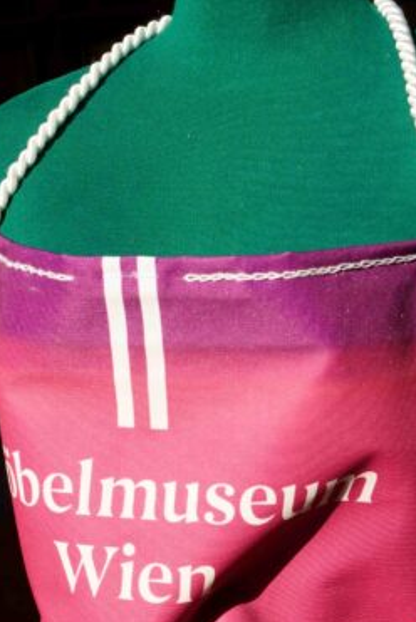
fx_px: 1788
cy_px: 667
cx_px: 63
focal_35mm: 103
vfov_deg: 19.0
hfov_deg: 13.2
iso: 100
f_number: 7.1
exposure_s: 1/200
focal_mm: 25
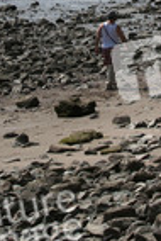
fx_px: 1318
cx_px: 45
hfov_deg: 7.0
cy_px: -24
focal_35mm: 197
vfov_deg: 10.3
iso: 250
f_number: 5
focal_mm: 70
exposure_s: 1/4000
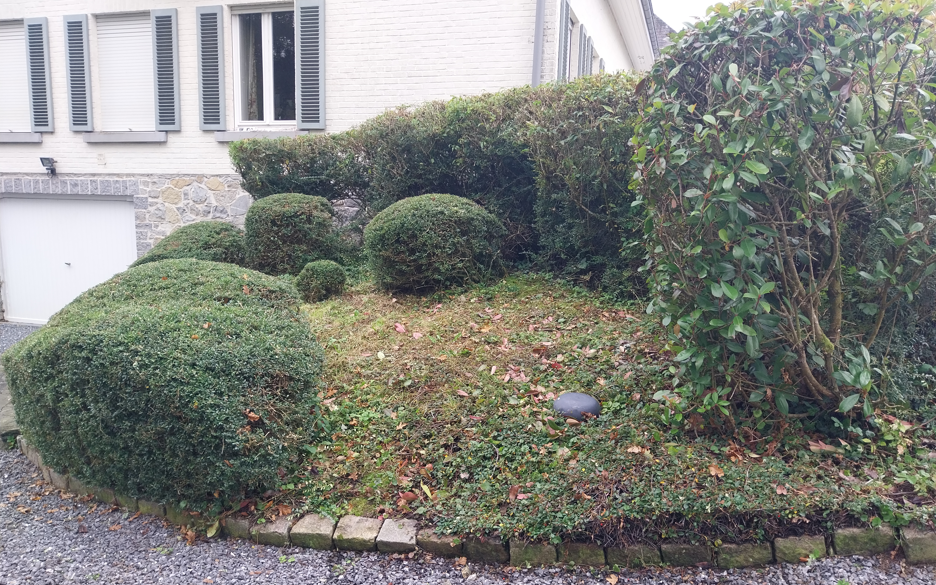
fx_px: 714
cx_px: 475
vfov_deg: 44.4
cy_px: 341
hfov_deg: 66.5
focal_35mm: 28
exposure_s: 1/100
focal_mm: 4
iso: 40
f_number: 1.8
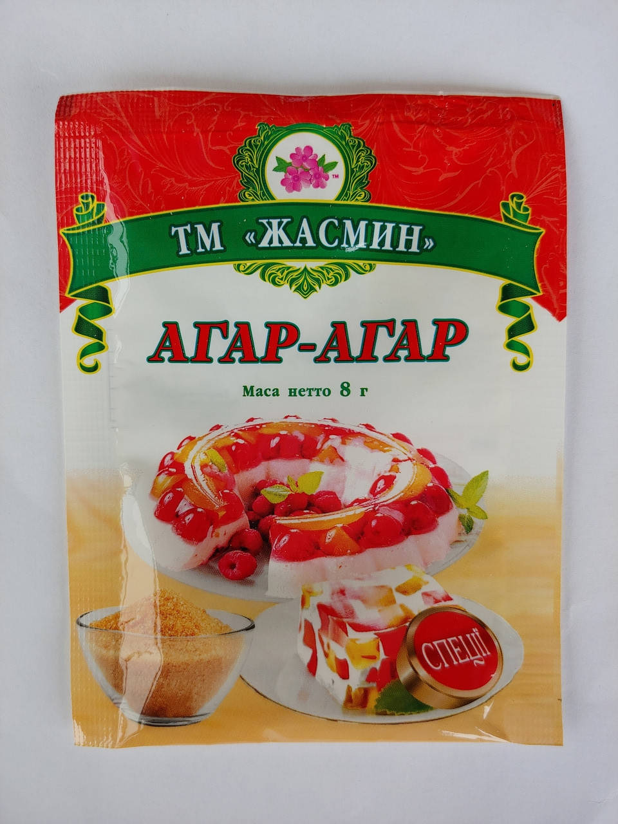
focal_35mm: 52
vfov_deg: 36.8
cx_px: 309
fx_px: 1238
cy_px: 412
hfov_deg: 28.0
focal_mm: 6
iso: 160
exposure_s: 1/17
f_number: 2.4
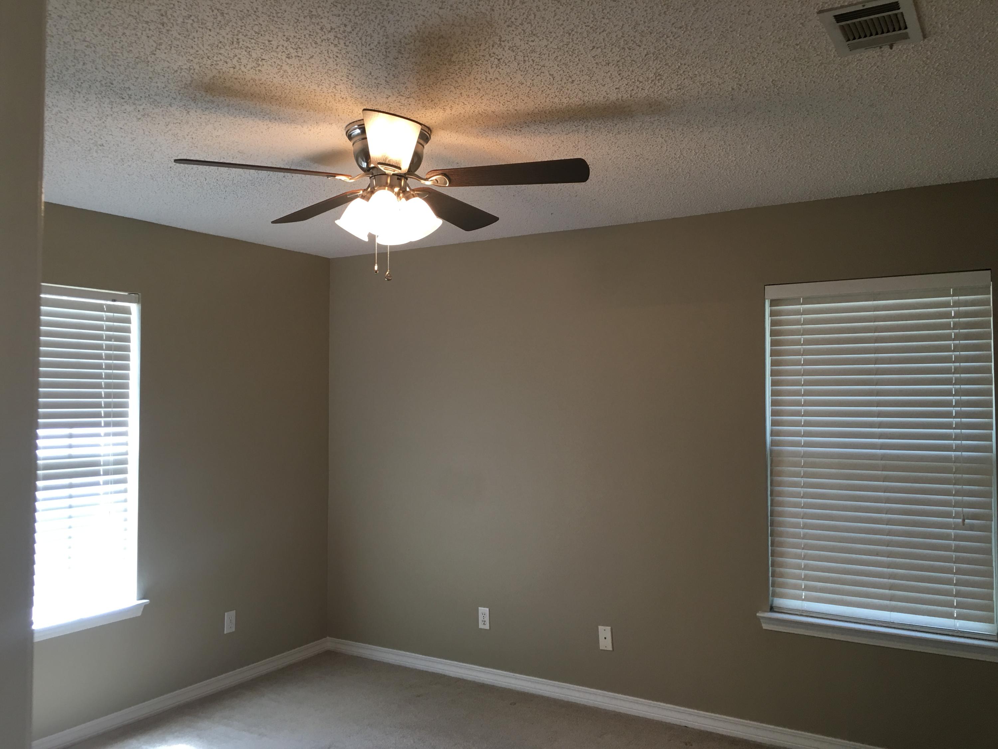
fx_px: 836
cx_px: 499
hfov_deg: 61.7
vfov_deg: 48.2
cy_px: 374
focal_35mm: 29
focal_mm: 4.15
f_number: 2.2
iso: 25
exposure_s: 1/15
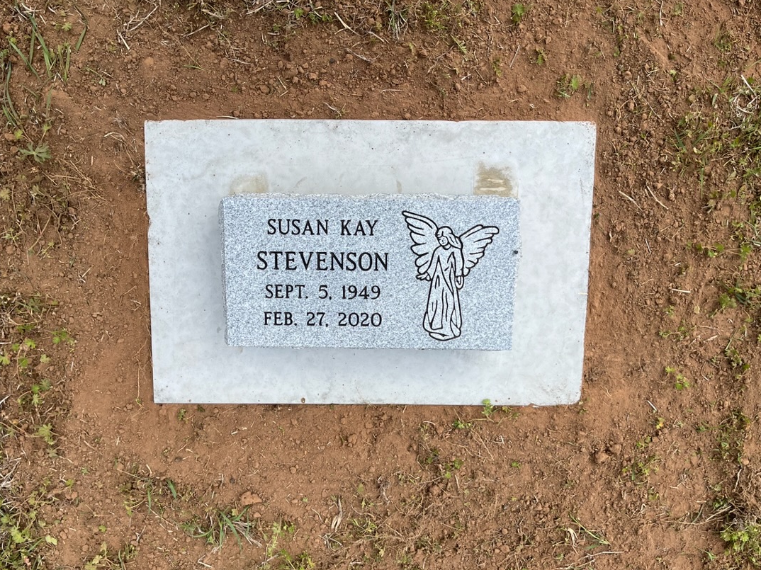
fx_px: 681
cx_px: 364
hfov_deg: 58.3
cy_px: 321
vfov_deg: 45.3
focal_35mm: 31
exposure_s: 1/3215
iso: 50
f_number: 1.6
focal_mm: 5.1
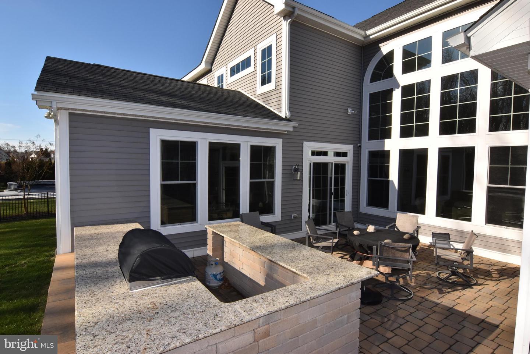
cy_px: 177
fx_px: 265
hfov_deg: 90.0
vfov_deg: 67.5
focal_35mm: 18
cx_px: 265
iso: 400
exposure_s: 1/200
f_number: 22
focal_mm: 12
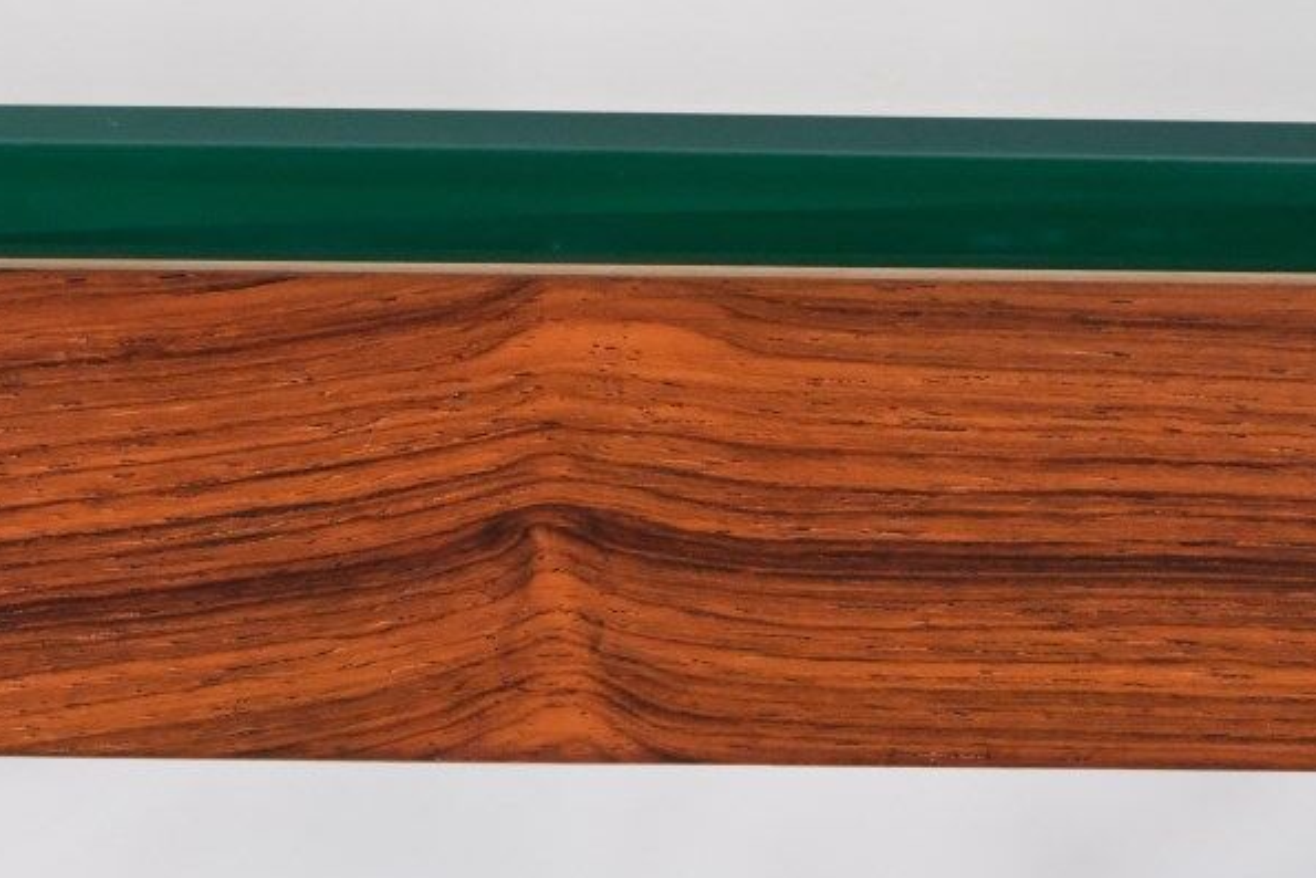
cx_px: 367
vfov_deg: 7.3
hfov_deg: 10.9
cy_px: 458
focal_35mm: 188
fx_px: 6874
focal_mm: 58.6
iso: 5000
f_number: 4
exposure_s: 1/85
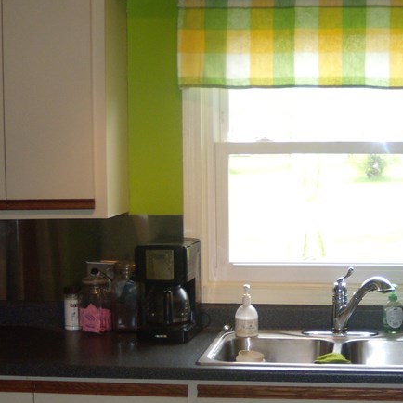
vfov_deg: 22.7
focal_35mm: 75
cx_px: 253
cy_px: 323
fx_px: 988
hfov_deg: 23.0
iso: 125
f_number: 3.6
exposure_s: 1/30
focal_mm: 6.4
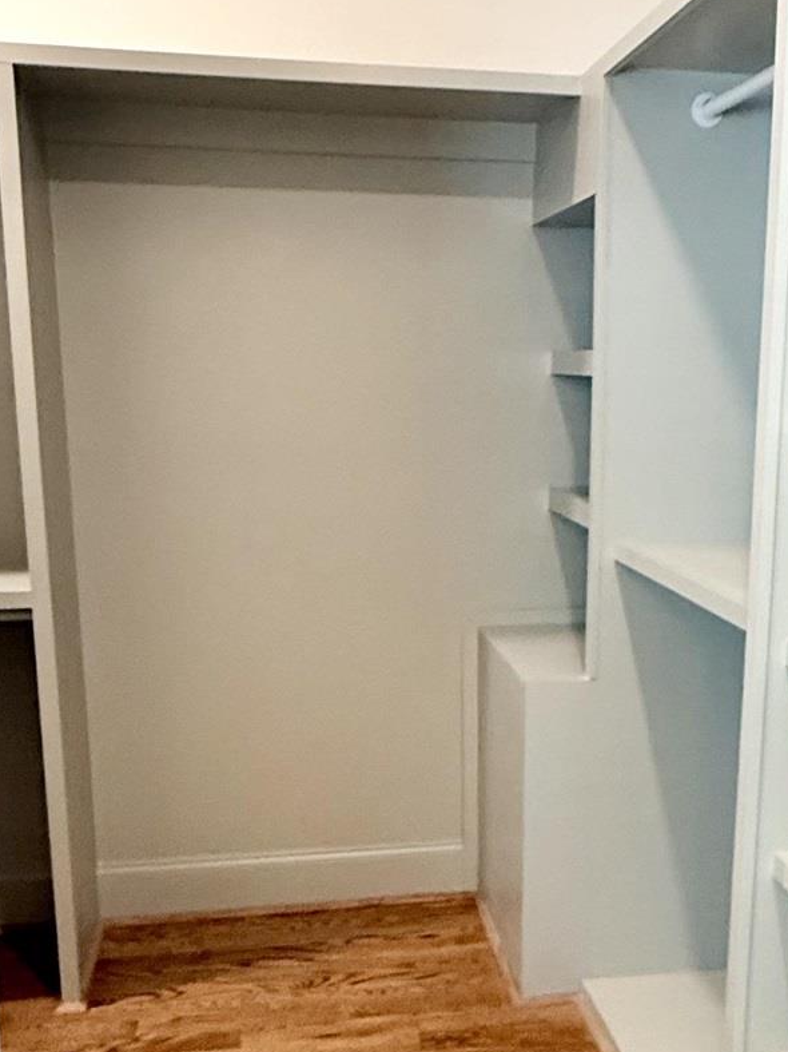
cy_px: 644
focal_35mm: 41
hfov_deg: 34.9
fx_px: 1245
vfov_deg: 45.5
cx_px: 508
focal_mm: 2.22
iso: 320
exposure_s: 1/60
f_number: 2.2
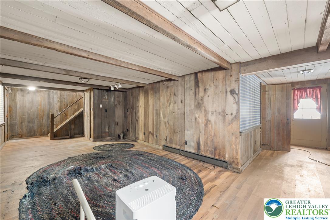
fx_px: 128
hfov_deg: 104.3
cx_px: 165
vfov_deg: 81.2
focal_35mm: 14
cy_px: 110
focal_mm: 14
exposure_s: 25
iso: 250
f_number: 9
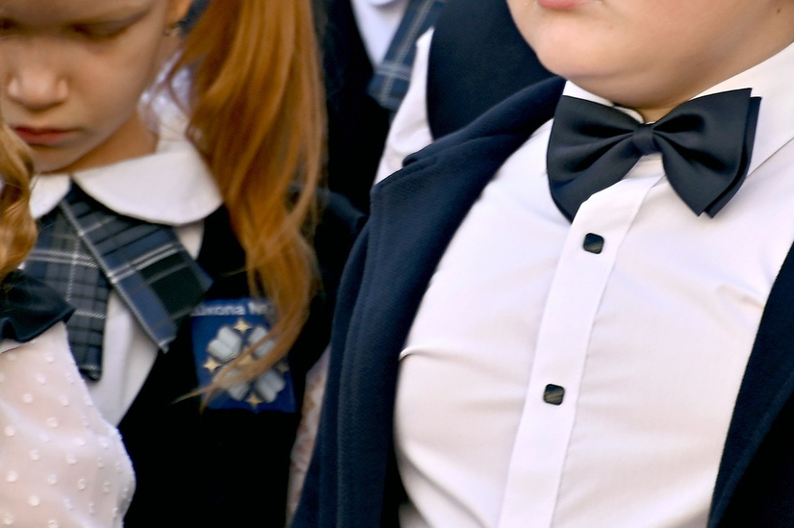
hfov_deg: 2.5
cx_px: 416
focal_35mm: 838
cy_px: 53
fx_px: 18471
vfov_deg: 1.6
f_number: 5.6
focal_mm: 270
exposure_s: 1/250
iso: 100
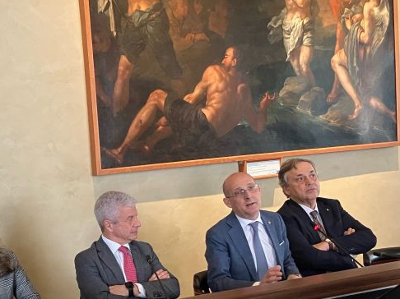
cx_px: 28
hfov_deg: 31.0
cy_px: 260
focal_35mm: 59
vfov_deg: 24.2
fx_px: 681
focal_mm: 3.99
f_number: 1.8
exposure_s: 1/50
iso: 200
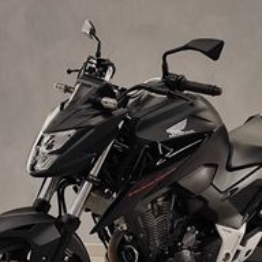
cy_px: 225
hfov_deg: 32.8
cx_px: 121
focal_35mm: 52
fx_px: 445
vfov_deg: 31.6
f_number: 1.89
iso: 239
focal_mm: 5.89
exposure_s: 1/60
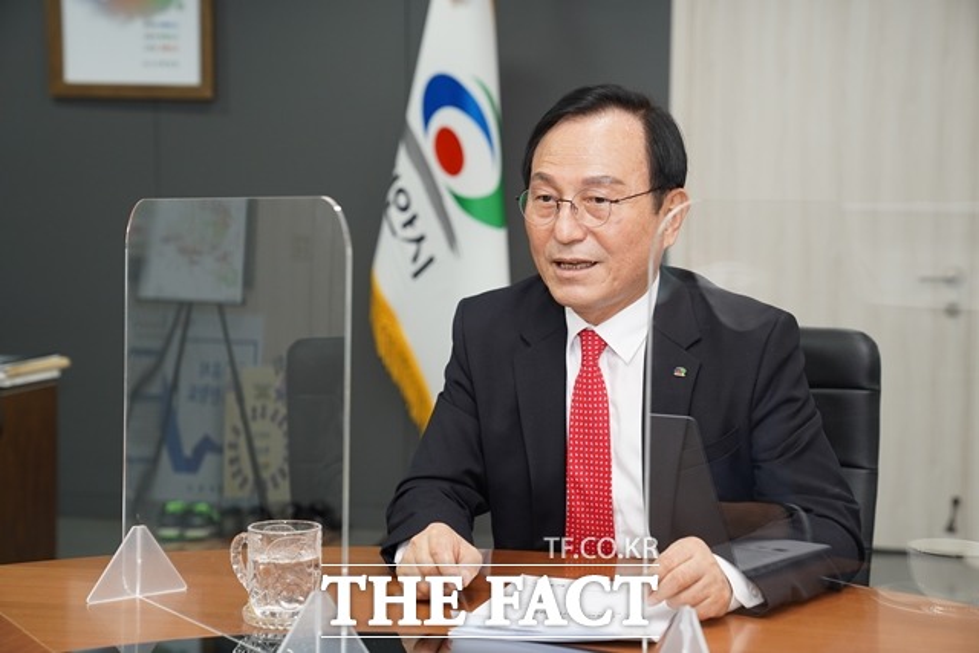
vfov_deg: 22.3
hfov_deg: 32.9
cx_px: 490
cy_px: 326
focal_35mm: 61
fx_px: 1659
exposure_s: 1/160
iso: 800
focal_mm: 61
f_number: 4
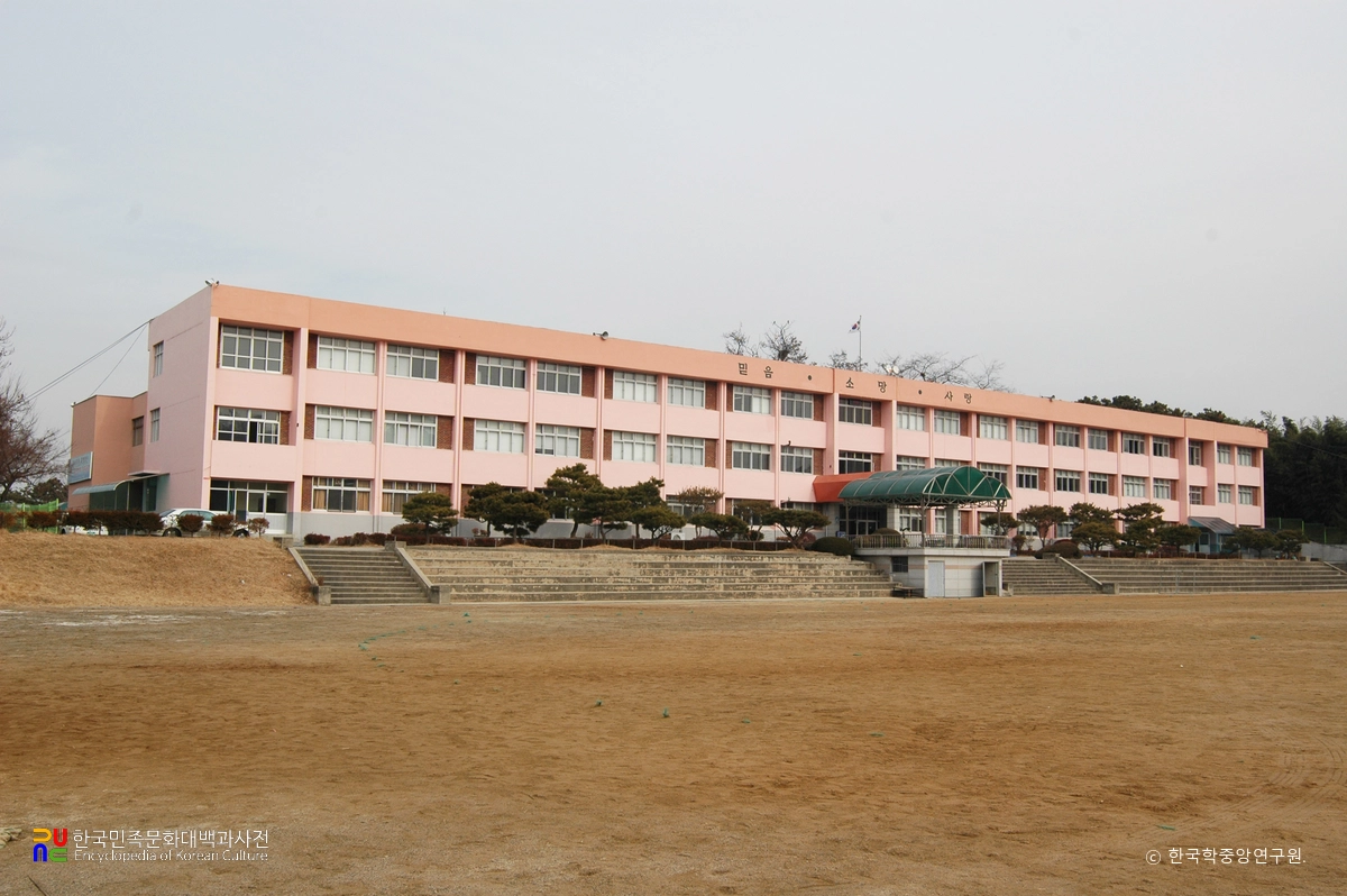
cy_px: 448
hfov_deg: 55.1
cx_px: 674
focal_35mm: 34
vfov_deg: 38.3
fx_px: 1290
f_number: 8
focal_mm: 23
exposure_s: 1/400
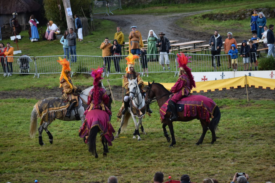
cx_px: 138
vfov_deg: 8.3
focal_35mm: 165
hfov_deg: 12.5
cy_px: 92
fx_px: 1261
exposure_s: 1/250
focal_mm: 110
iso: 640
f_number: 4.8
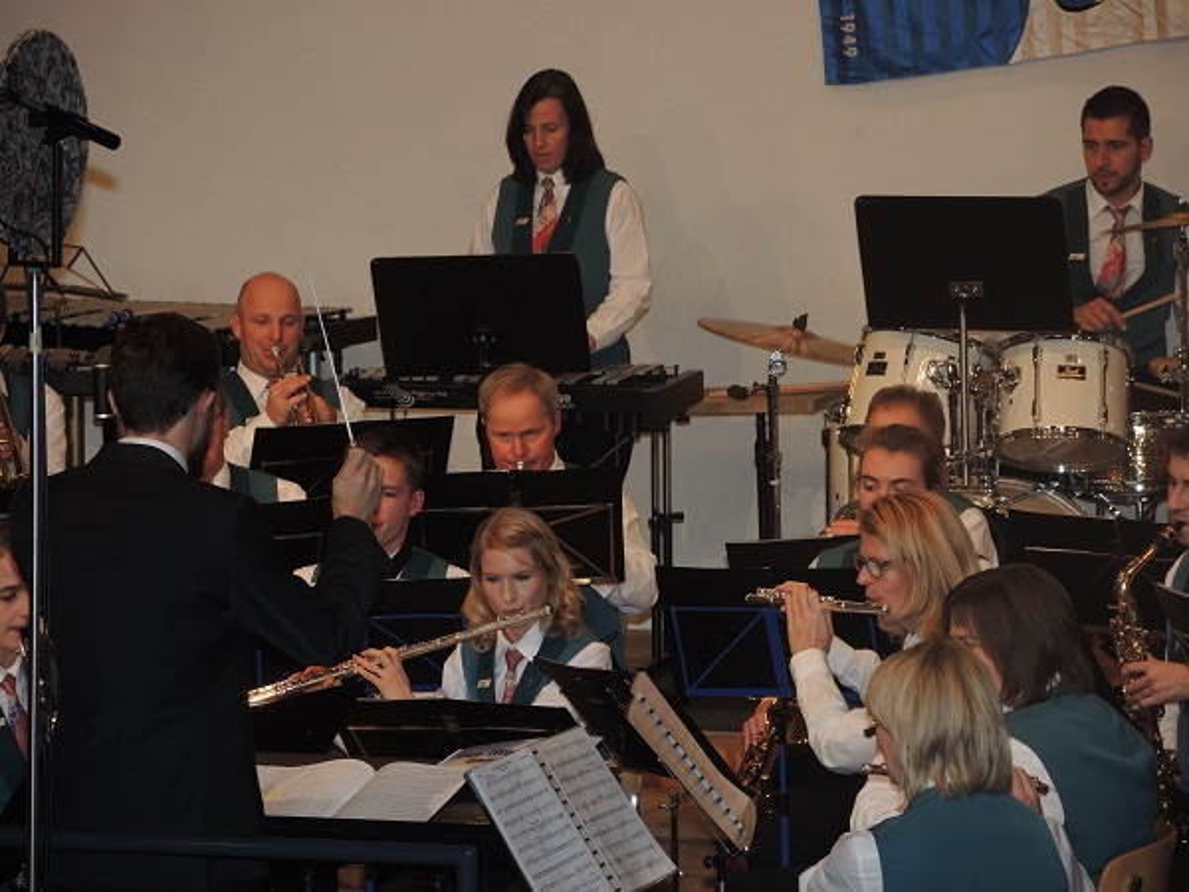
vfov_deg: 7.4
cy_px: 446
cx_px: 594
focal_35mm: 200
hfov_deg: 9.9
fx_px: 6870
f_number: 4
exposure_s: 1/60
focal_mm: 42.8
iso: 200
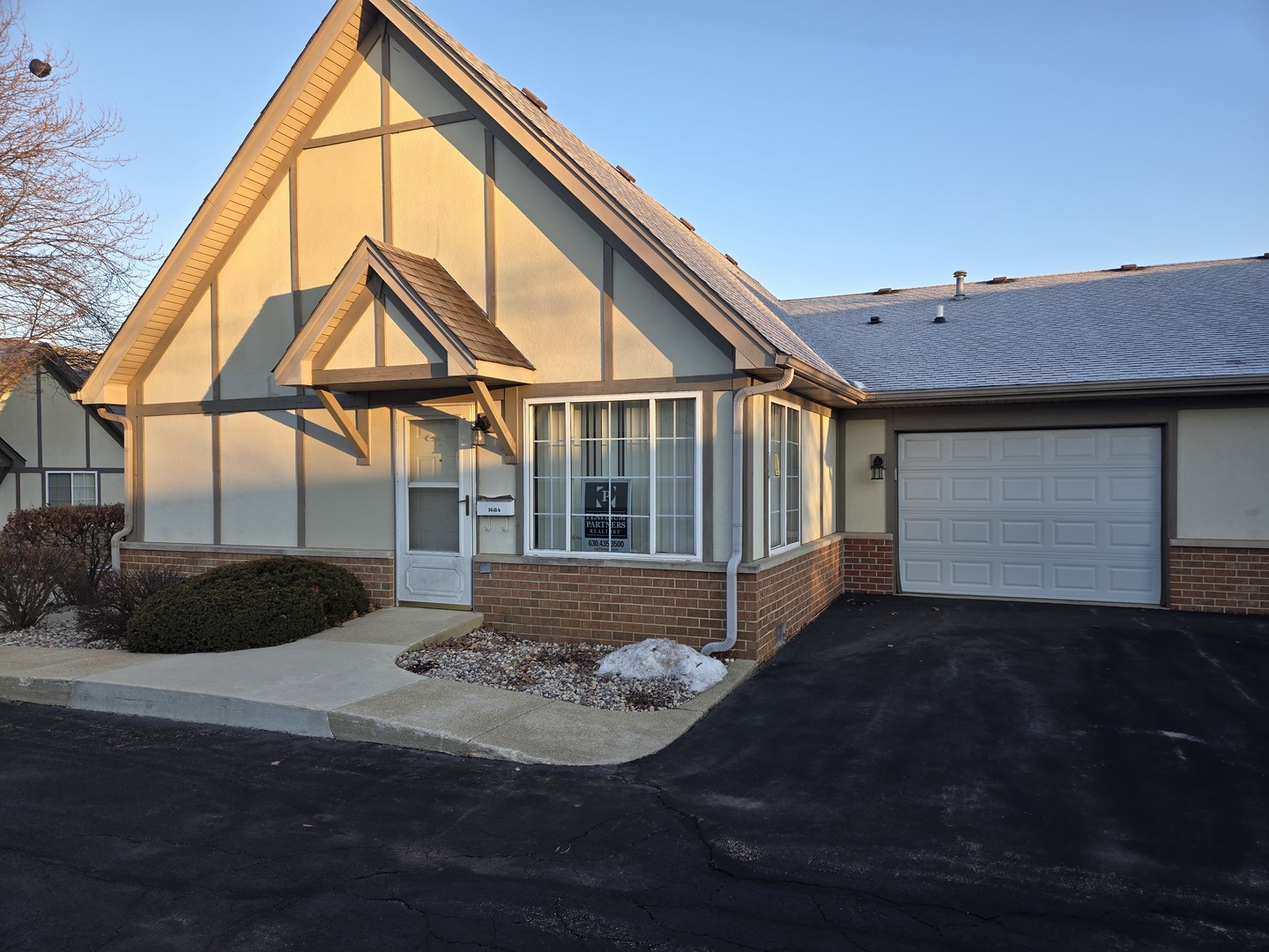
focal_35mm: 23
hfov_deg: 73.9
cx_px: 634
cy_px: 476
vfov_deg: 58.9
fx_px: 843
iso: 25
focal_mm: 5.4
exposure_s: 1/225
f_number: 1.8
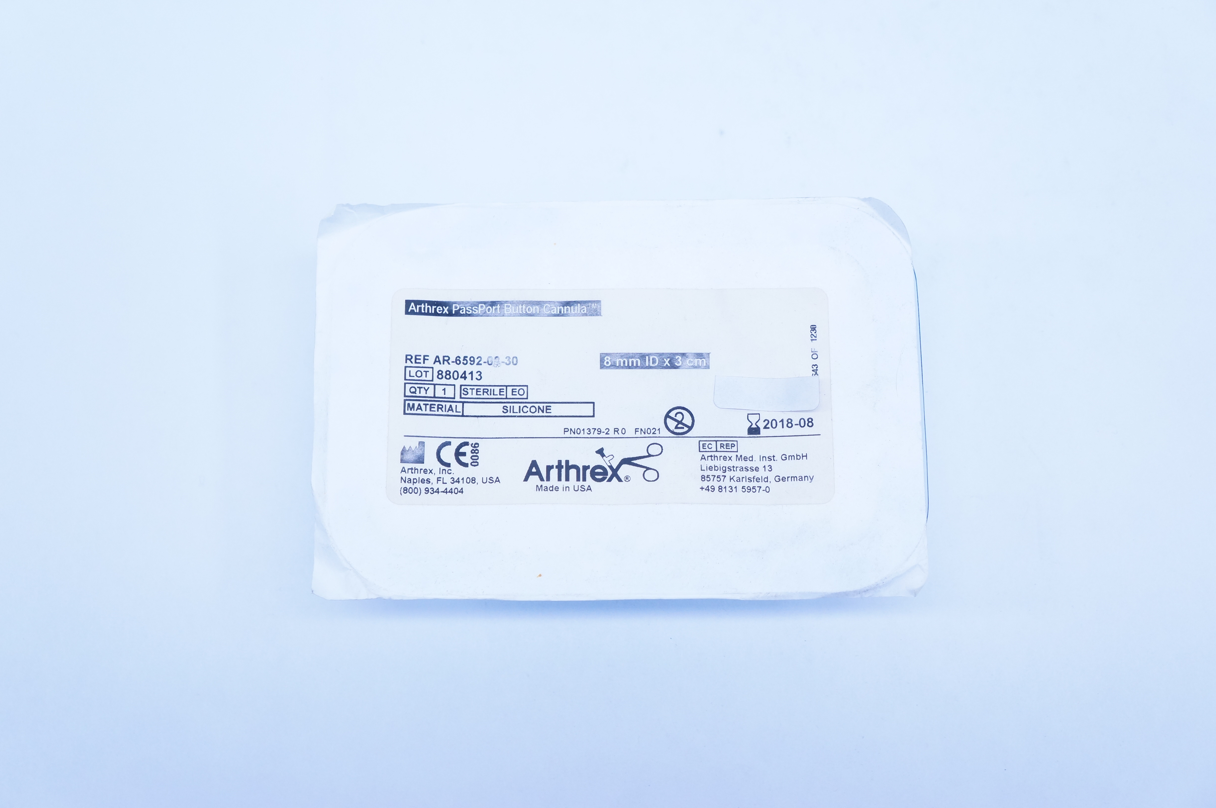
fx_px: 1417
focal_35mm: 42
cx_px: 608
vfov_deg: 31.8
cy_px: 404
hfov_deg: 46.4
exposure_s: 1/200
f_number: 5.6
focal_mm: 28
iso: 800
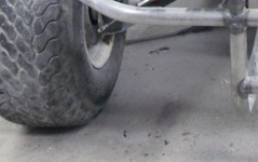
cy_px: -103
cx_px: 299
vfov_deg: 10.2
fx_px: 873
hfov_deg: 16.2
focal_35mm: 124
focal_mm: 6.3
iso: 400
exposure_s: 1/7
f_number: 3.5
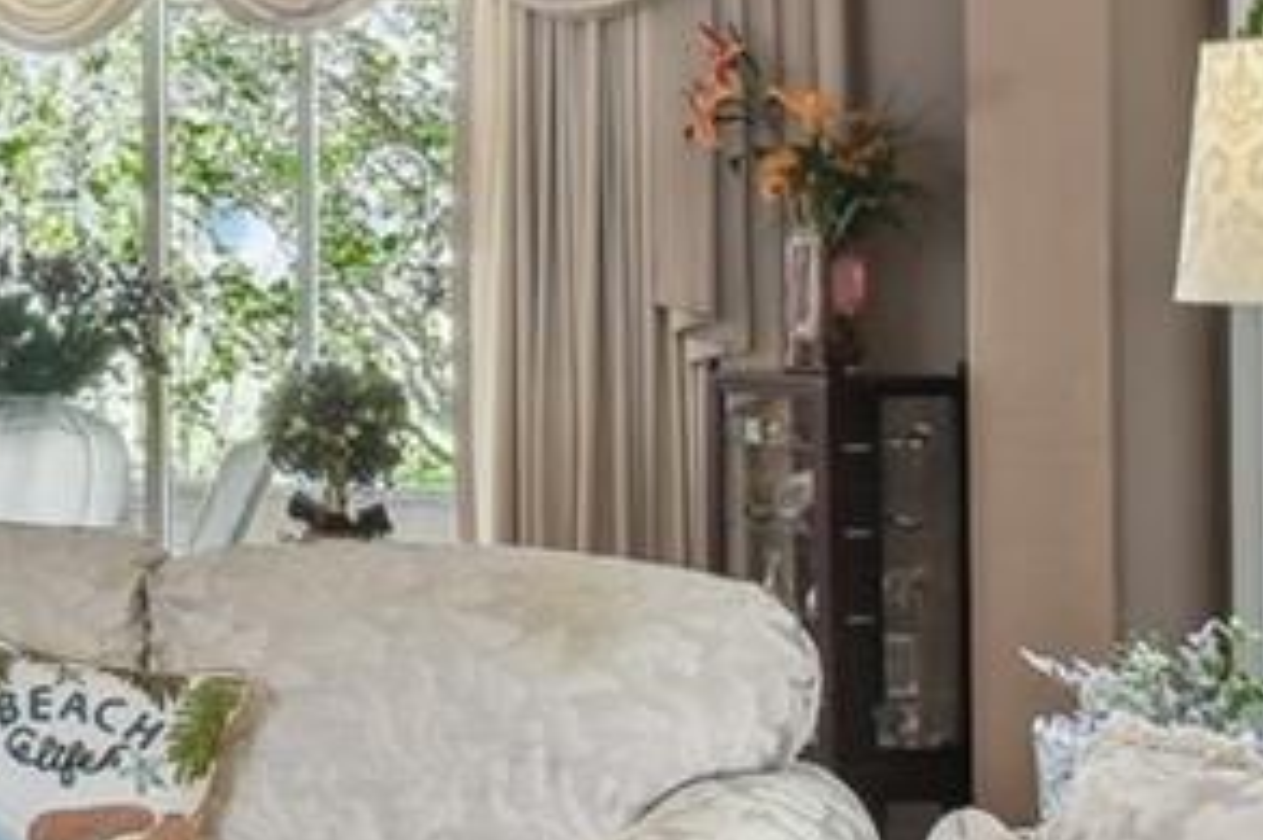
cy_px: 284
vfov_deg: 16.6
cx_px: -733
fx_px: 2875
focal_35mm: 82
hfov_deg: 20.5
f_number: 7.1
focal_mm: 10
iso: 100
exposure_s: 1/1.67
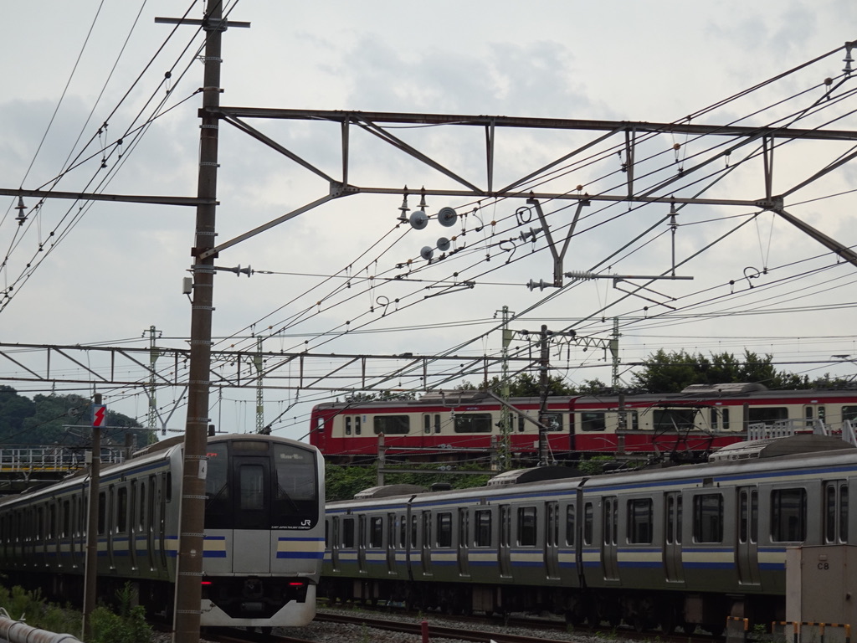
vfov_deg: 13.6
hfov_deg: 18.0
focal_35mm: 109
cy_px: 322
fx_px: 2699
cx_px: 428
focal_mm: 17.15
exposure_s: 1/250
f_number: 5.6
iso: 80
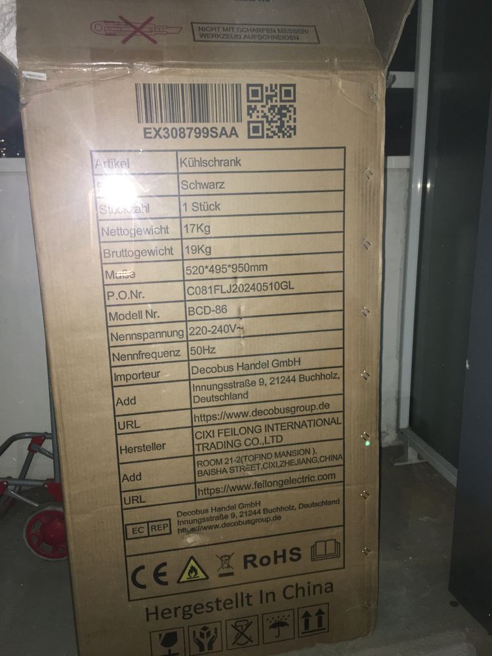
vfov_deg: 61.7
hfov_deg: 48.2
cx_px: 246
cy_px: 328
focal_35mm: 29
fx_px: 550
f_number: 2.2
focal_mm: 4.15
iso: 100
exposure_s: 1/17
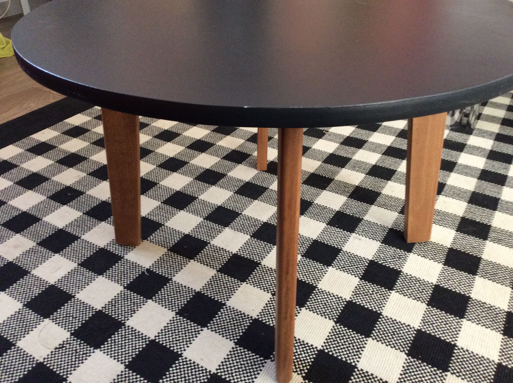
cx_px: 256
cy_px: 192
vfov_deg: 44.1
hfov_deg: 56.9
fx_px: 474
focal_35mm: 32
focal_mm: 3.3
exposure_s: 1/25
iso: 160
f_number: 2.4
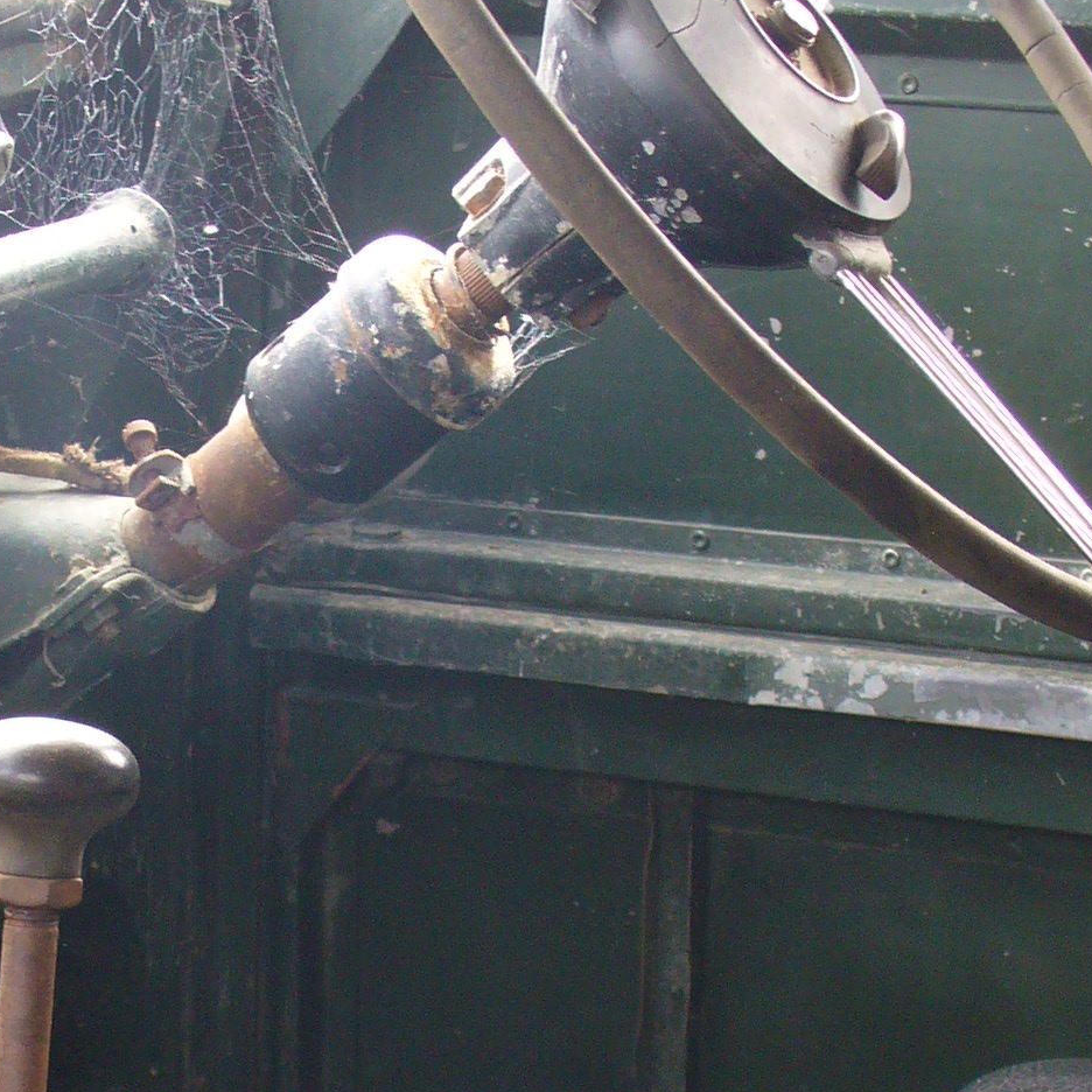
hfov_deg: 14.9
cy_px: 842
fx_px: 4140
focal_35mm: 116
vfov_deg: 15.0
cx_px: 117
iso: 100
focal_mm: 7.9
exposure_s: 1/40
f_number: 3
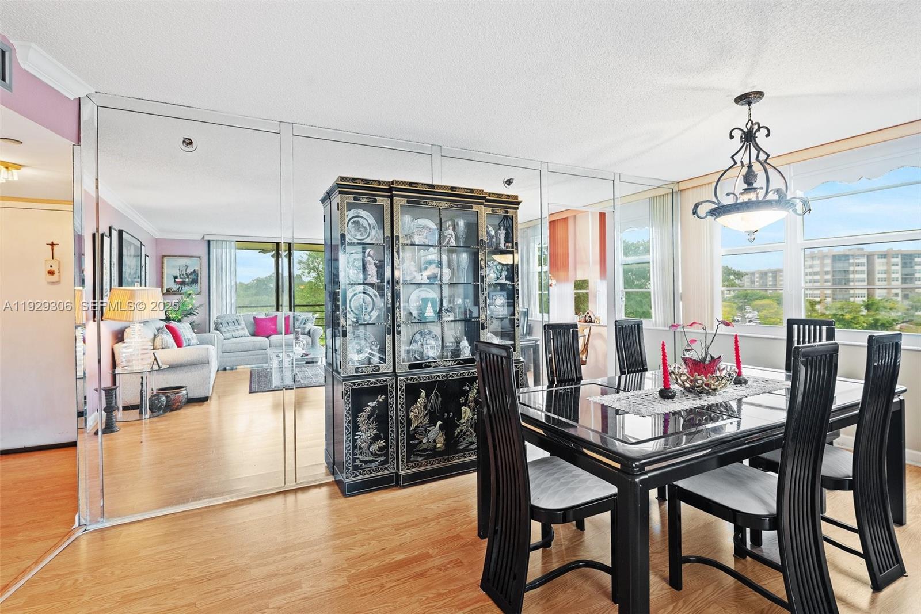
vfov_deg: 77.3
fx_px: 384
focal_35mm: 15
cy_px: 307
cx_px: 460
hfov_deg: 100.4
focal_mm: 15
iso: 2000
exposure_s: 1/15
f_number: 7.1
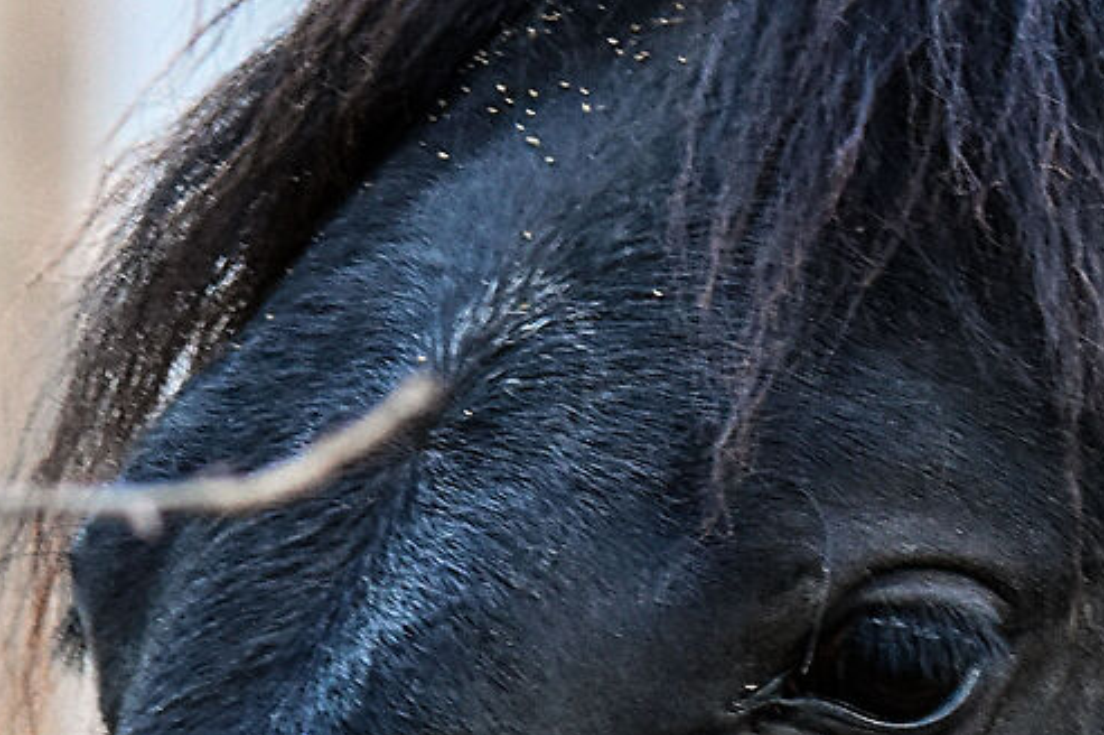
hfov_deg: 1.3
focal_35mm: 1608
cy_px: 948
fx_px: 49277
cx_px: 974
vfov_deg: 0.9
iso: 1250
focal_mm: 220
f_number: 9
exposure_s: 1/100
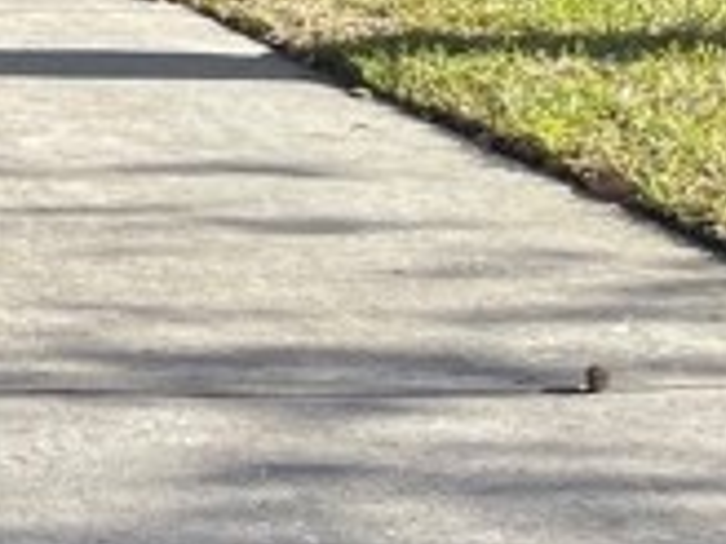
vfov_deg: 8.1
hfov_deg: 10.2
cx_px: -1142
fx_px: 3398
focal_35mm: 162
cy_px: -938
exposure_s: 1/1067
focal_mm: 5.1
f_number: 1.6
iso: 32
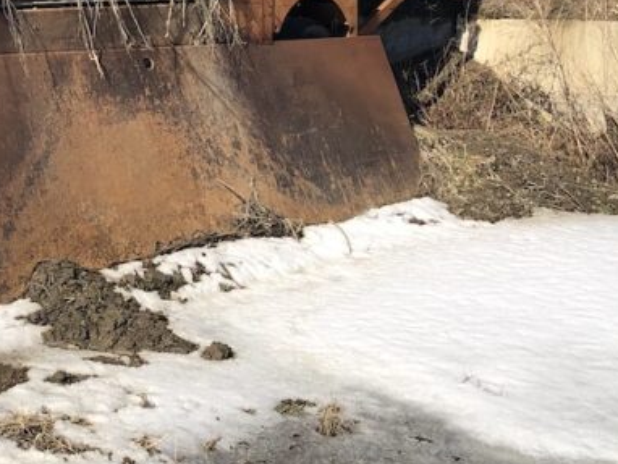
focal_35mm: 75
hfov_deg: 24.5
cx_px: -34
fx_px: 1340
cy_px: 8
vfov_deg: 19.2
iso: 20
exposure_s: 1/1799
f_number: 1.8
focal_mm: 3.99
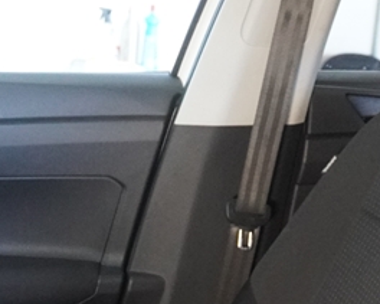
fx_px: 1044
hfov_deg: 20.0
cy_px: 310
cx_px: 386
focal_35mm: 93
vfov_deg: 16.2
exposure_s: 1/160
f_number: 2.8
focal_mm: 17
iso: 4000
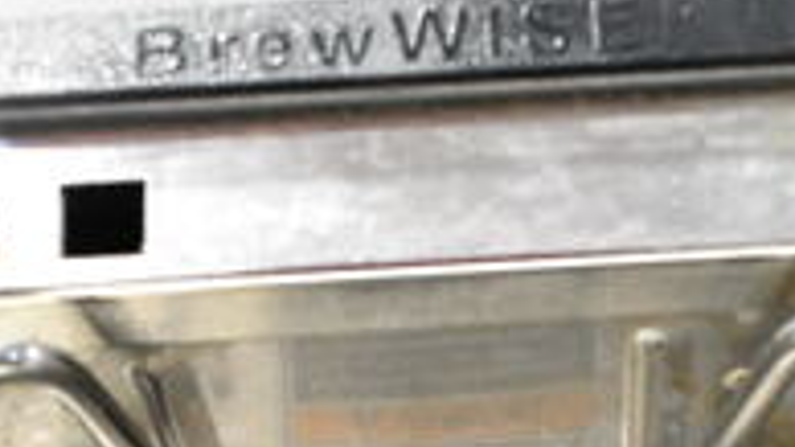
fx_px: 2297
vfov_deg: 10.6
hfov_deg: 19.6
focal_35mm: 109
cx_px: 512
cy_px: 738
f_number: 5.6
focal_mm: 22
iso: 6400
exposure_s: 1/125
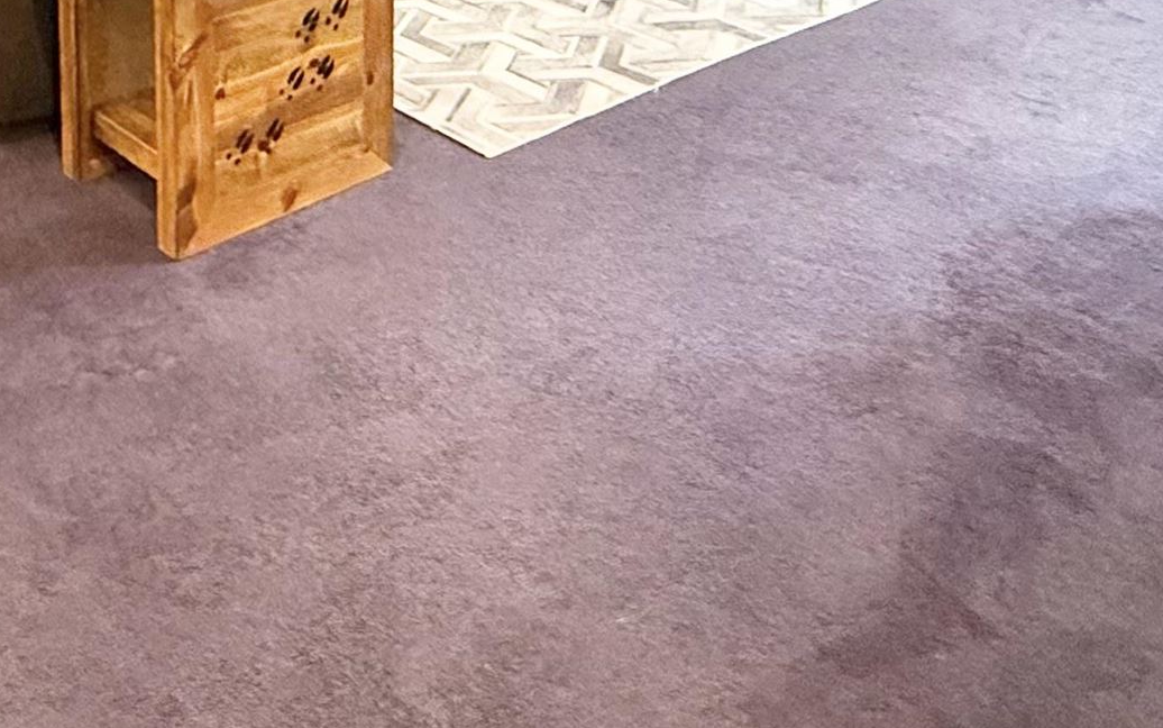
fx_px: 1395
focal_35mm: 44
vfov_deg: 23.3
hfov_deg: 42.8
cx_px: 202
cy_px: -374
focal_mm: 2.22
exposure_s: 1/60
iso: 500
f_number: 2.2
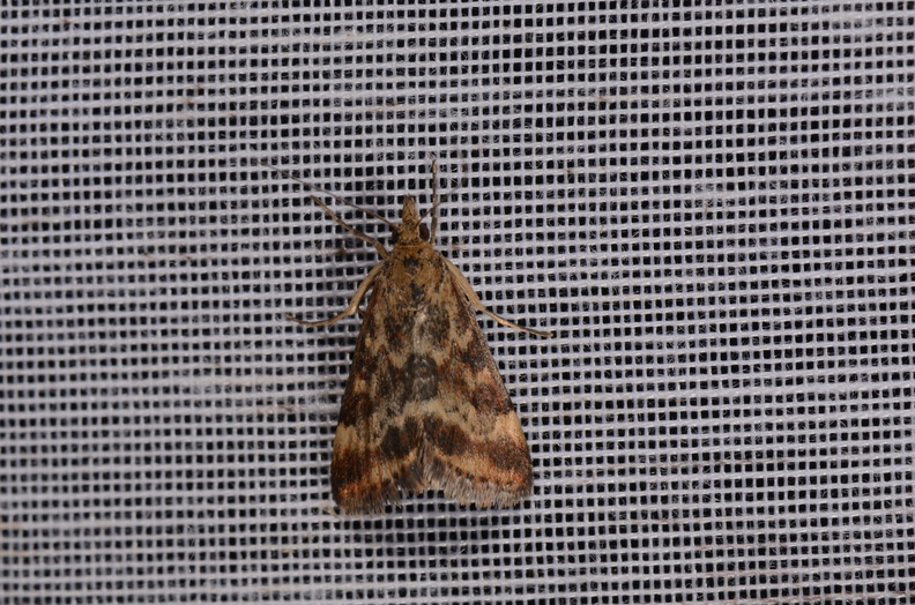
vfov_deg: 10.7
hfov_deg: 16.1
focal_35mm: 128
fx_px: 3233
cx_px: 458
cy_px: 302
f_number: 22
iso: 100
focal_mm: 85
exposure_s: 1/60
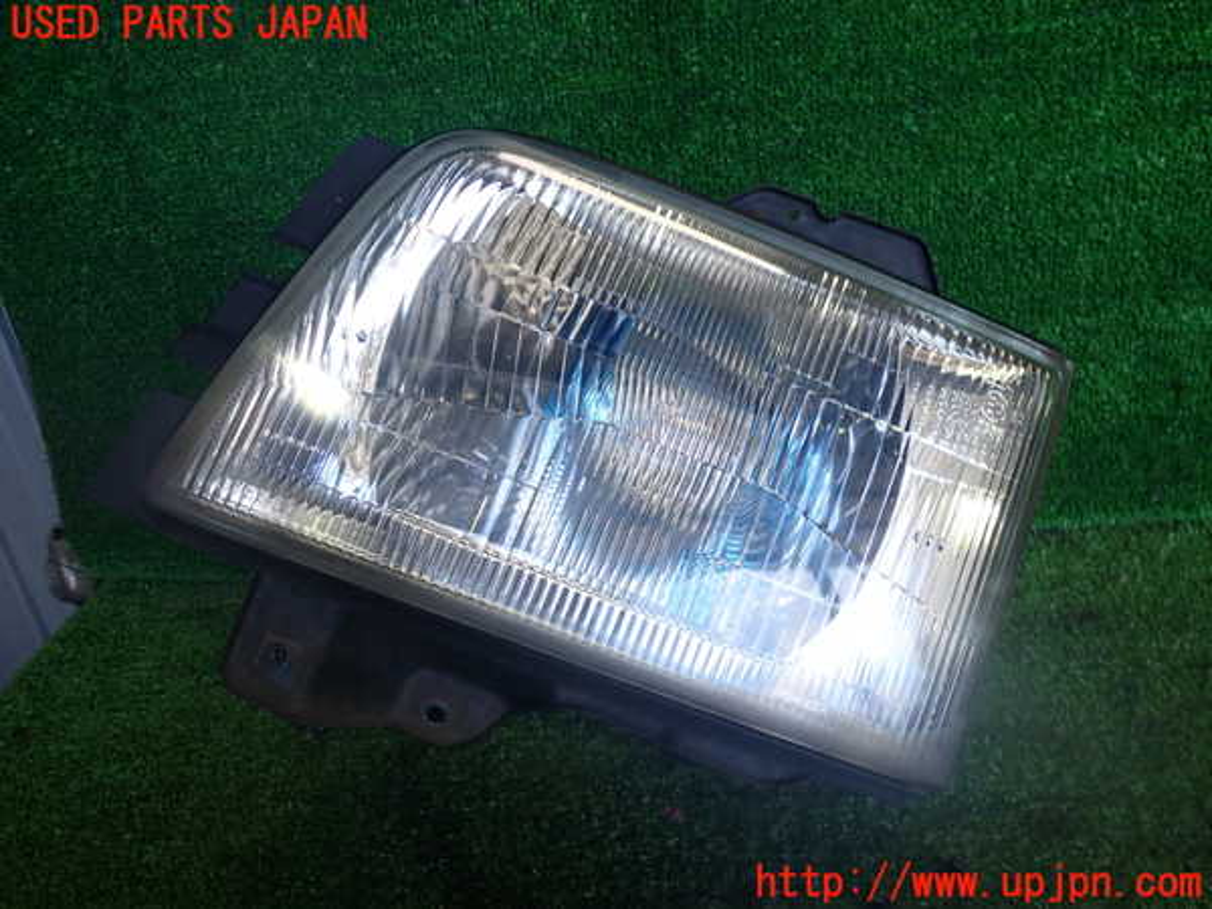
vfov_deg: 46.8
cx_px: 606
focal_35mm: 30
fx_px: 1050
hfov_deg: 60.0
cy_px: 454
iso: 160
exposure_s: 1/125
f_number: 2.3
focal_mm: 5.4
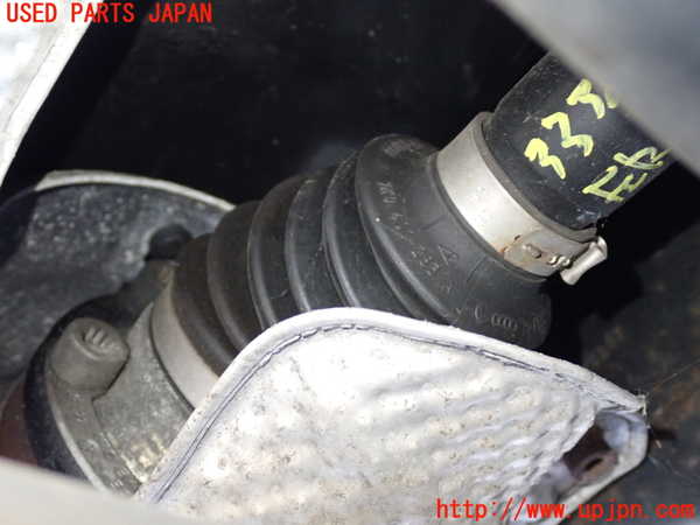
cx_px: 350
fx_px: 890
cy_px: 262
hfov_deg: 42.9
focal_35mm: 44
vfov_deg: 32.9
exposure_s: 1/25
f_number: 2.9
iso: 800
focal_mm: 7.84
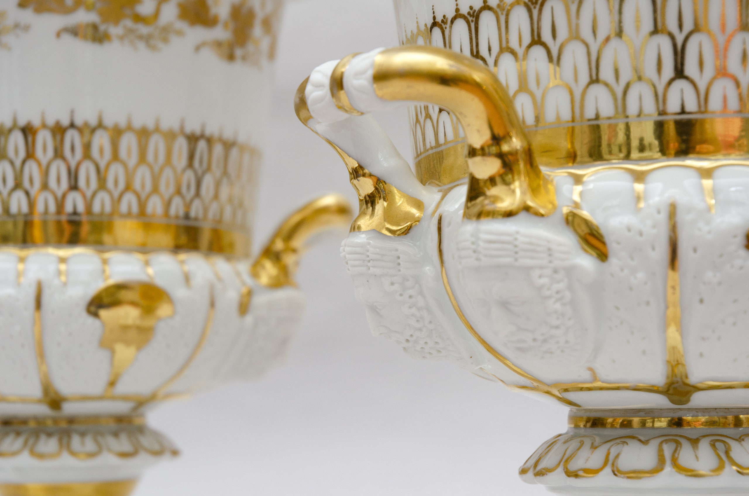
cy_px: 248
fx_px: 1744
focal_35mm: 84
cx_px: 374
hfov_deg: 24.2
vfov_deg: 16.2
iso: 200
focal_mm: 56
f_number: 8
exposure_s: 1/125
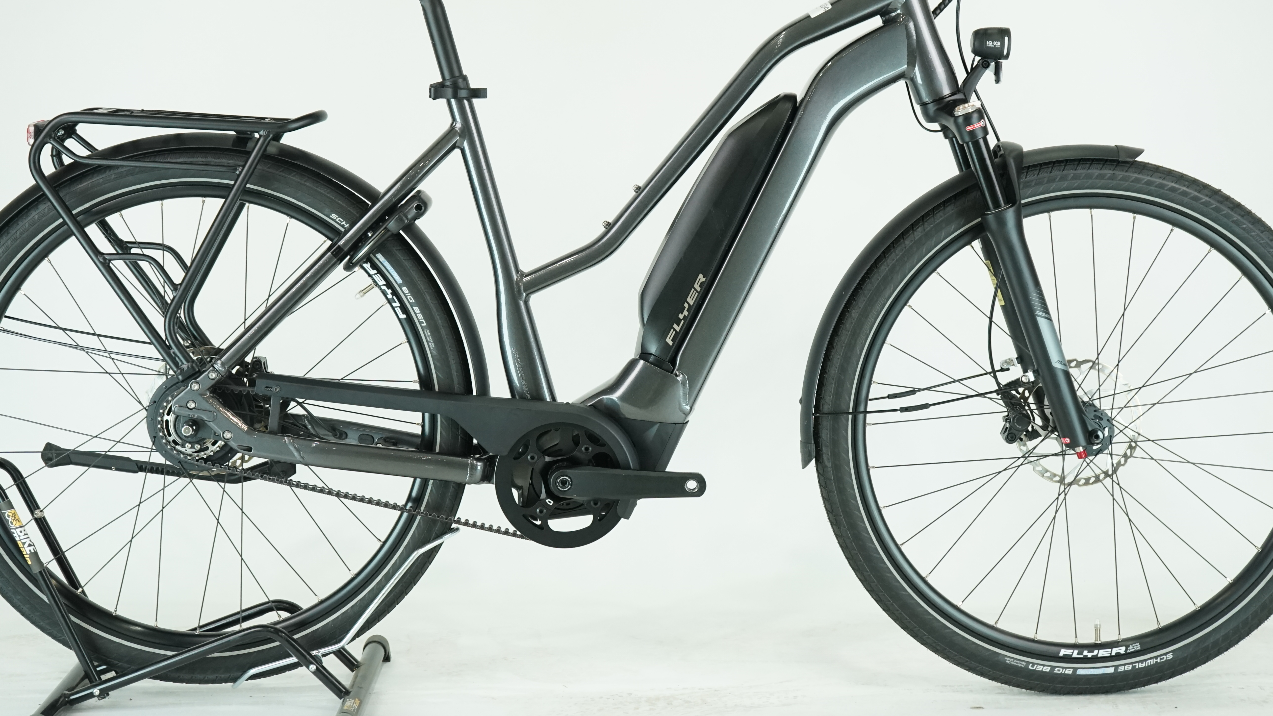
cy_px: 247
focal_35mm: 66
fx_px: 2228
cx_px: 646
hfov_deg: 31.9
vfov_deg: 18.2
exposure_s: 1/200
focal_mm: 54
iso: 1600
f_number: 5.6
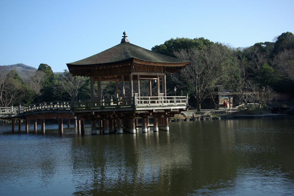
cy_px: 97
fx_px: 413
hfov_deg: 39.2
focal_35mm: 51
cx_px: 146
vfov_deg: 26.8
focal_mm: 33
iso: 100
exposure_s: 1/90
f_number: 4.5
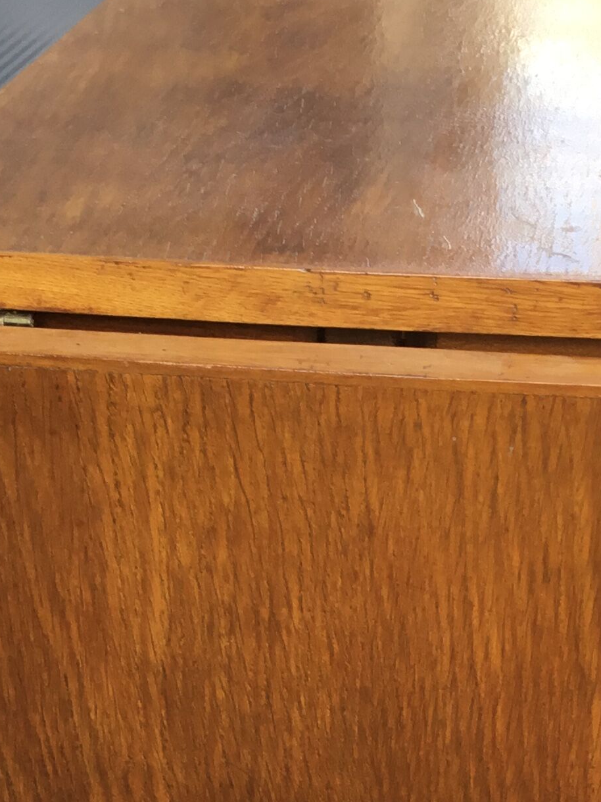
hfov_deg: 17.7
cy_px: 846
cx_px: 387
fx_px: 1922
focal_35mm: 83
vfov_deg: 22.4
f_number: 2.4
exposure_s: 1/100
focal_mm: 3.3
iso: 25
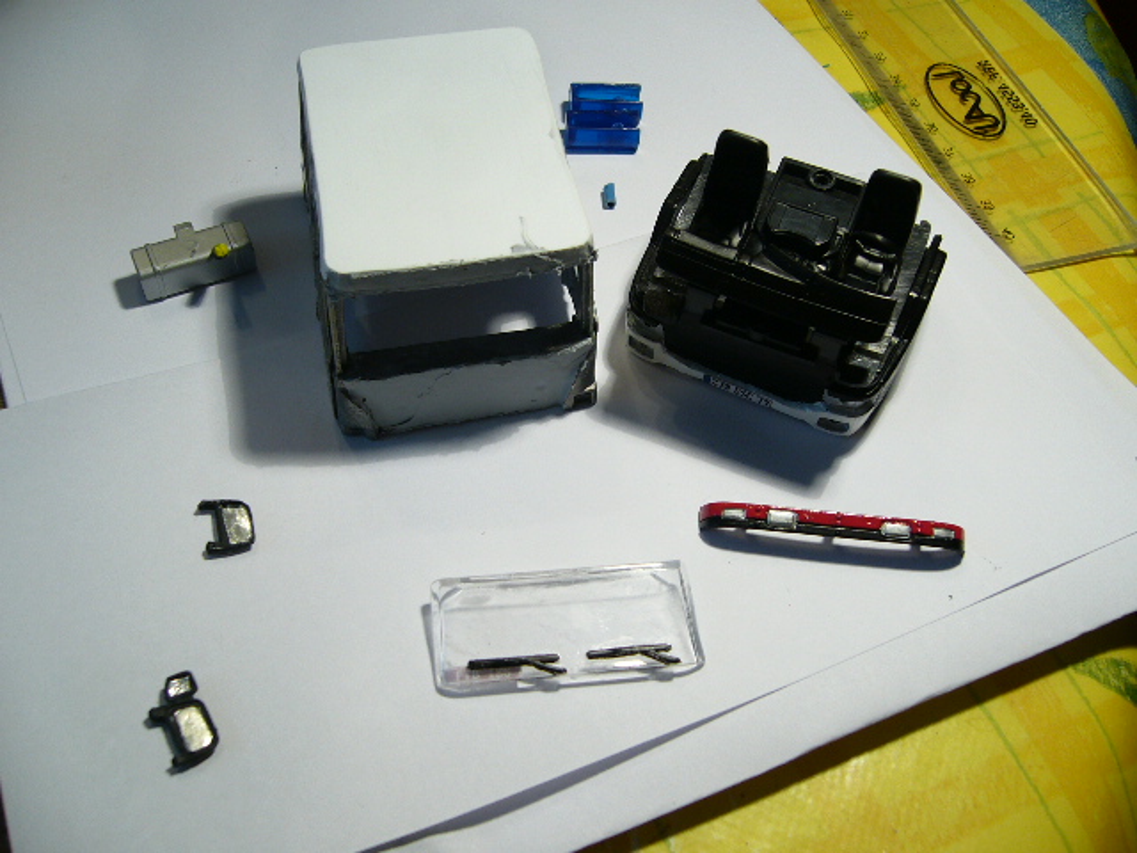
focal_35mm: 35
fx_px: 1150
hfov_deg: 52.6
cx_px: 568
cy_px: 426
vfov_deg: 40.7
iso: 80
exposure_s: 1/25
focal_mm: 5.8
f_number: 2.8
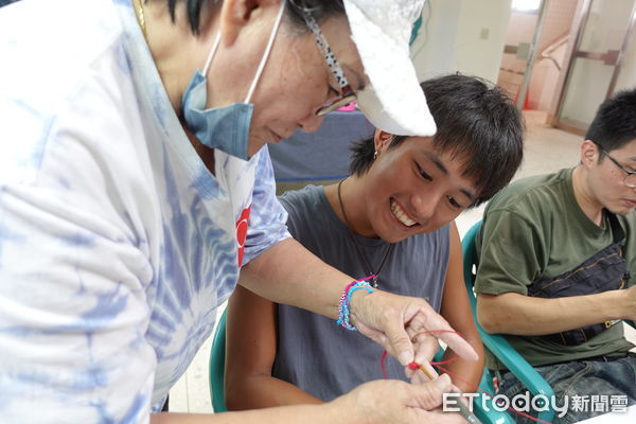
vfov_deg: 53.1
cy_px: 212
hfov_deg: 73.7
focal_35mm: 24
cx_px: 318
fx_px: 424
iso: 125
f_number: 2
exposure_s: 1/30
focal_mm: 9.4
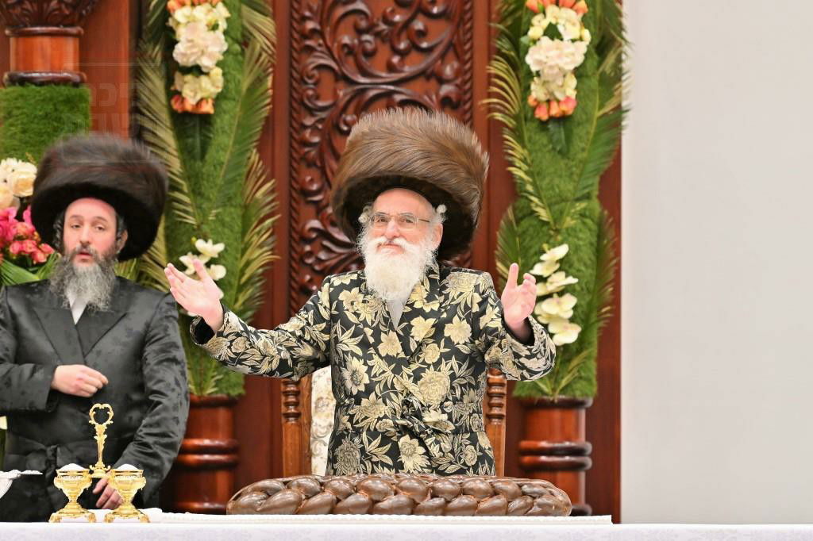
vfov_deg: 4.6
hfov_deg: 6.9
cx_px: 406
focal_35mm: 300
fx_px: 6772
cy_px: 270
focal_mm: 200
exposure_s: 1/320
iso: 500
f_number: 4
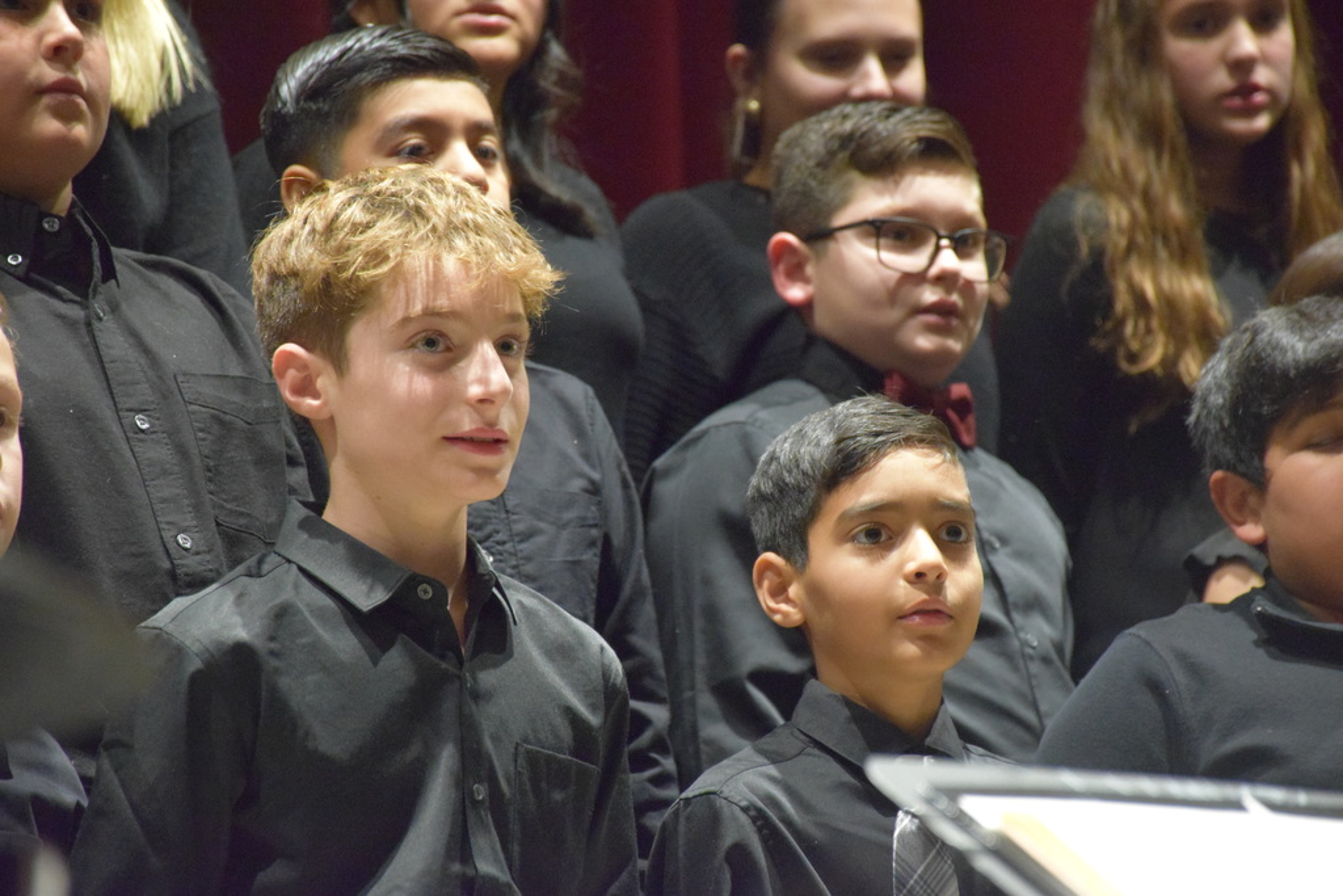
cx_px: 672
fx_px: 7835
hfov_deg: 9.8
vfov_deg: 6.5
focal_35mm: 210
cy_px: 448
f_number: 5.6
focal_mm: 140
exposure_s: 1/80
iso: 6400
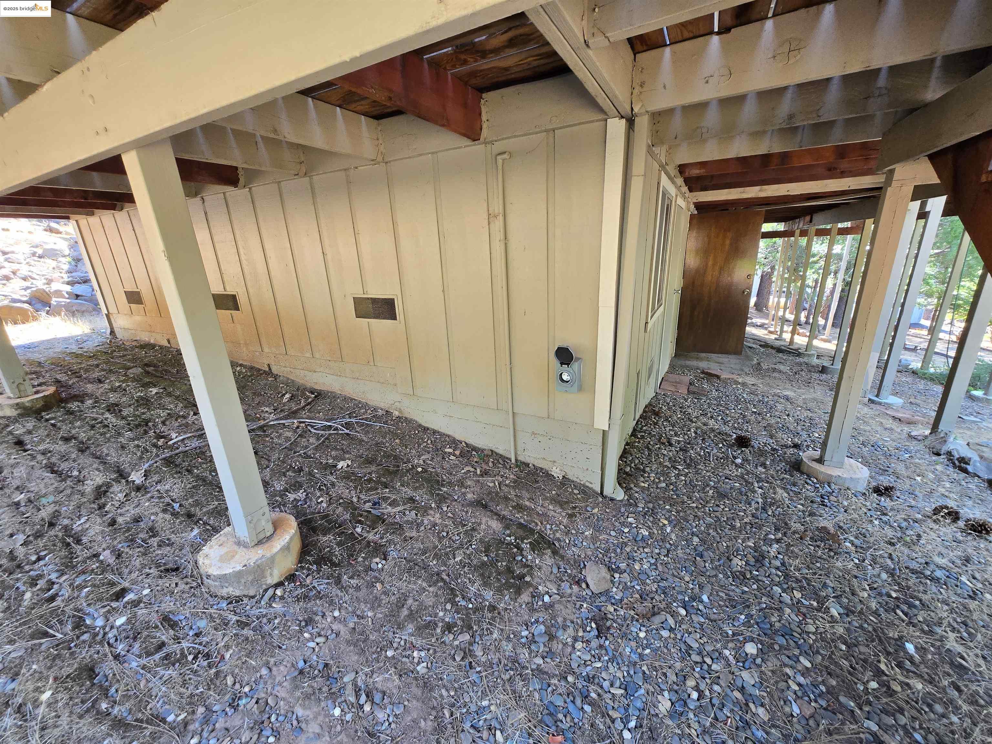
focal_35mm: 13
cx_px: 496
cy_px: 372
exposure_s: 1/60
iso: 80
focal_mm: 1.7
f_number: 2.2
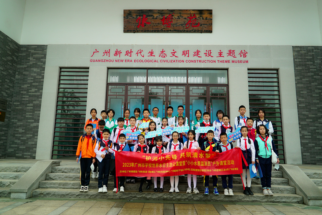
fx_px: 242
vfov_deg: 48.0
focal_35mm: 27
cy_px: 108
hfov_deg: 67.4
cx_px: 161
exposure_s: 1/800
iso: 200
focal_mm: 27
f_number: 4
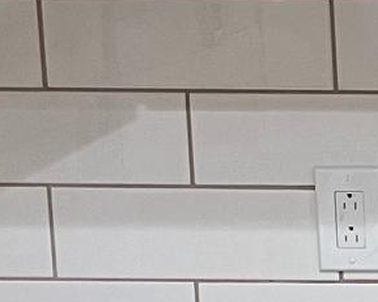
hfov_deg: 9.6
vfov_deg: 8.9
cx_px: 971
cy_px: 99
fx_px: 1935
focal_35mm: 173
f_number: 1.6
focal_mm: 5.1
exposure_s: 1/60
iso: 200
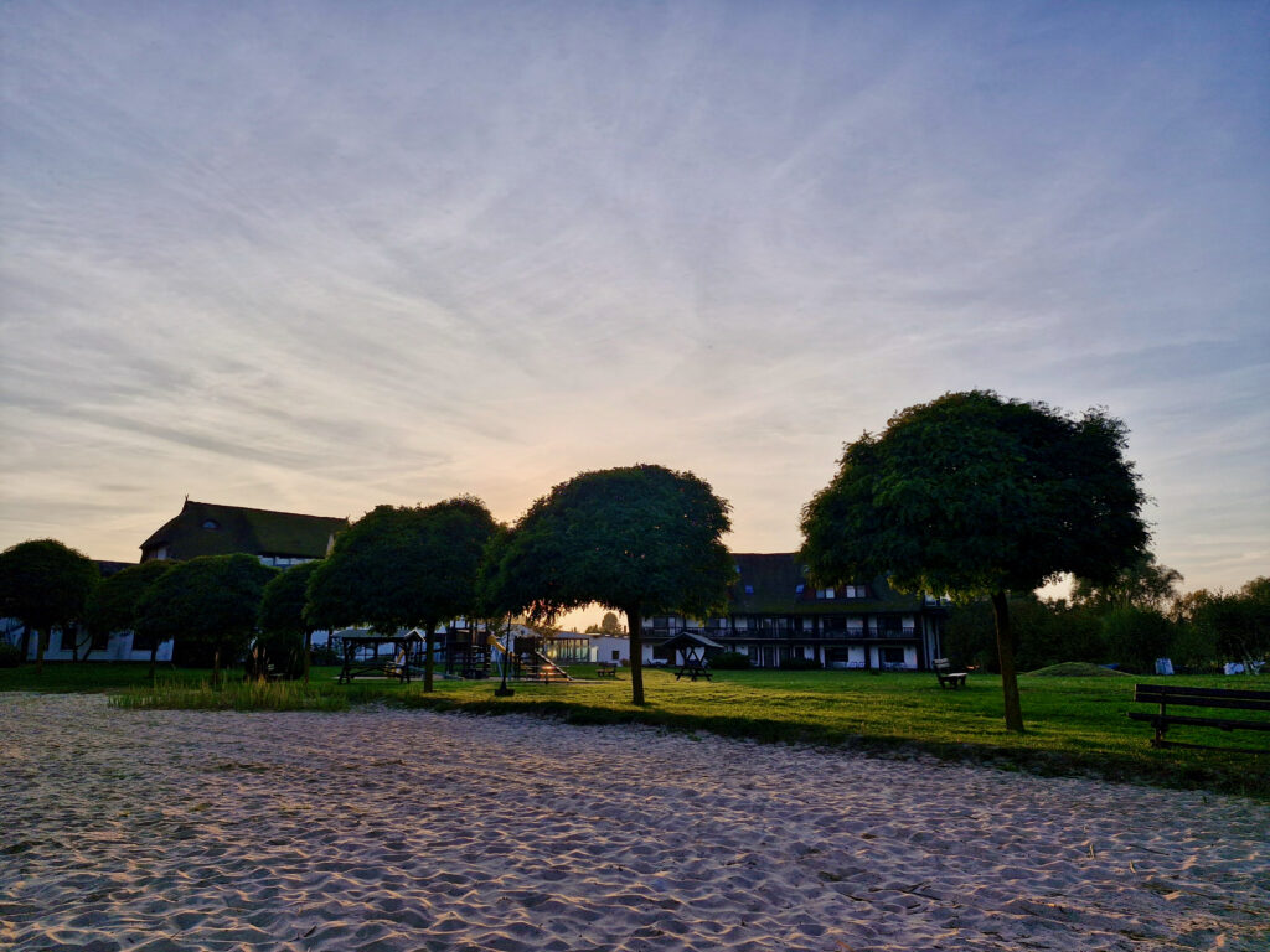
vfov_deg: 58.9
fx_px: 844
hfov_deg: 73.9
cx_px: 635
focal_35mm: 23
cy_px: 476
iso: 50
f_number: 1.8
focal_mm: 5.54
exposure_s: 1/1584
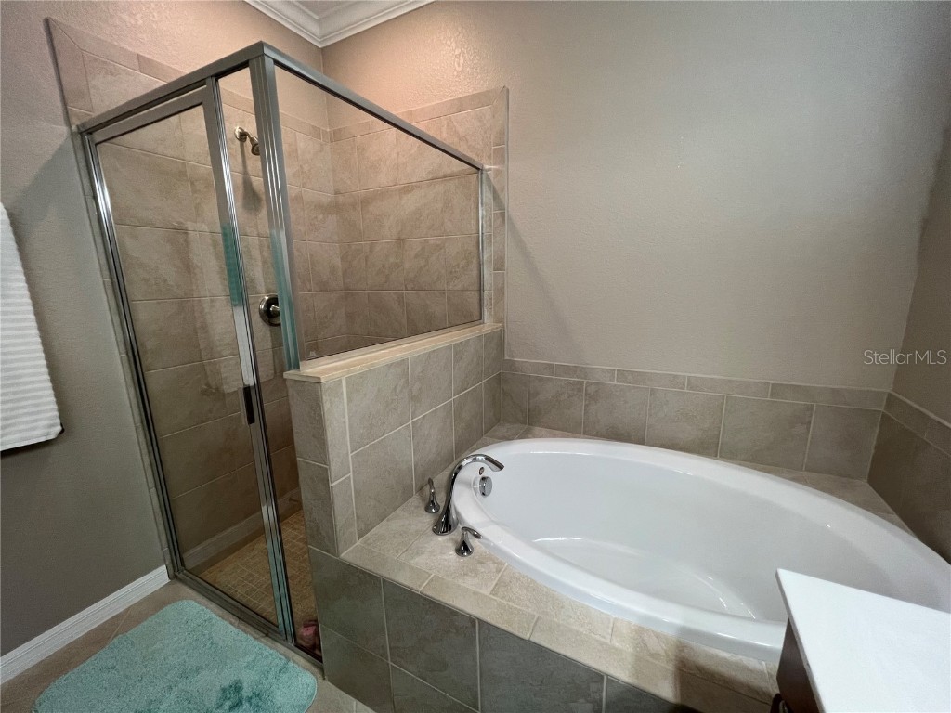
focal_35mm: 13
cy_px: 356
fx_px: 357
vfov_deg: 89.9
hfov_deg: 106.2
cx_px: 476
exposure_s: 1/120
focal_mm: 1.57
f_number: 1.8
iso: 200
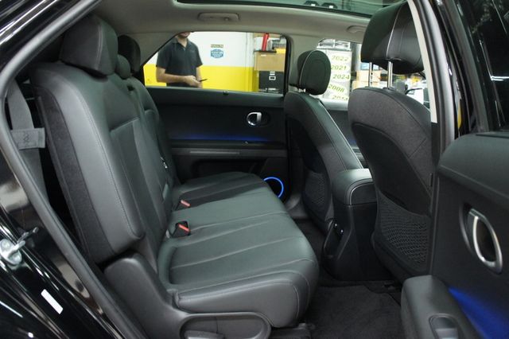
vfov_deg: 47.9
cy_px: 170
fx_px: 382
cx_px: 254
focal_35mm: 27
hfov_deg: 67.4
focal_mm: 18
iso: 1600
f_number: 3.5
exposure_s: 1/15
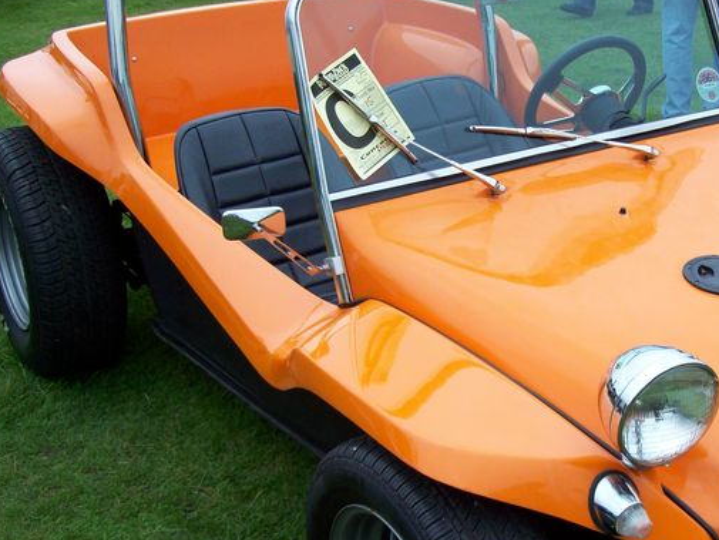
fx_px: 1184
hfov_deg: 33.2
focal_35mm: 57
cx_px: 530
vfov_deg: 25.6
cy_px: 343
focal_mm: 6
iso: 80
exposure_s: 1/574
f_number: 2.7
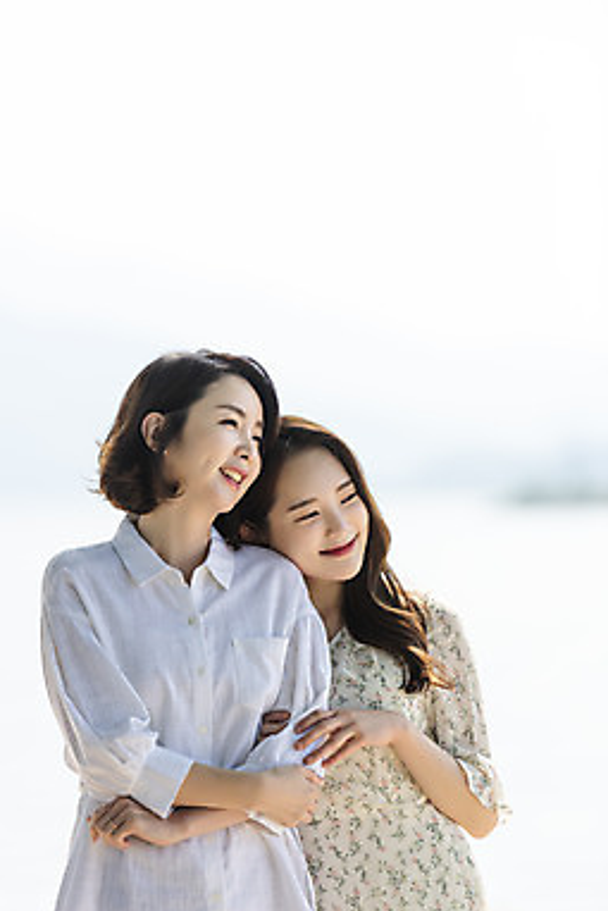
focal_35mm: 173
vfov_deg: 11.9
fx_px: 4378
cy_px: 475
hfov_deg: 7.9
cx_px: 297
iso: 100
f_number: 2.8
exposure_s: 1/2000
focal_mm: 165
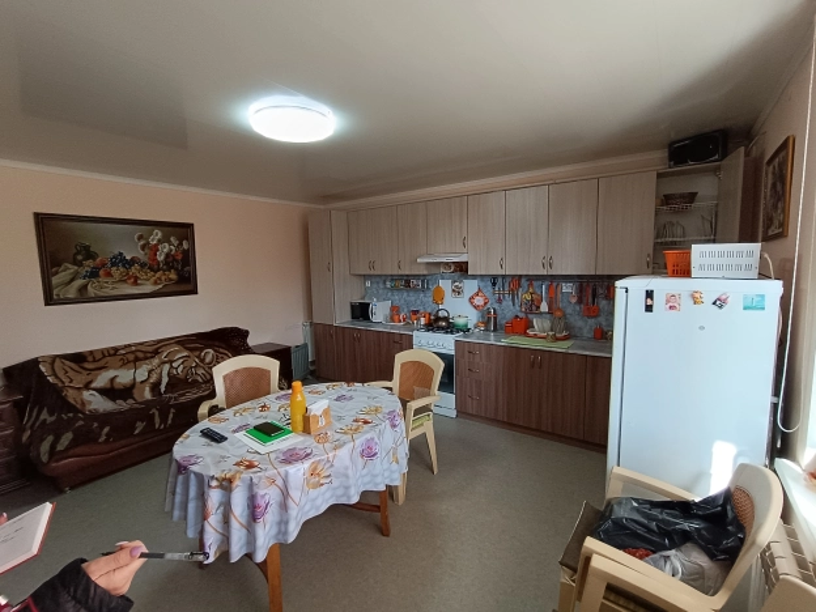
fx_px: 377
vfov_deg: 78.1
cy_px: 306
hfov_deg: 94.5
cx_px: 408
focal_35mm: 16
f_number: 2.2
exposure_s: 1/100
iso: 217
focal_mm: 1.66
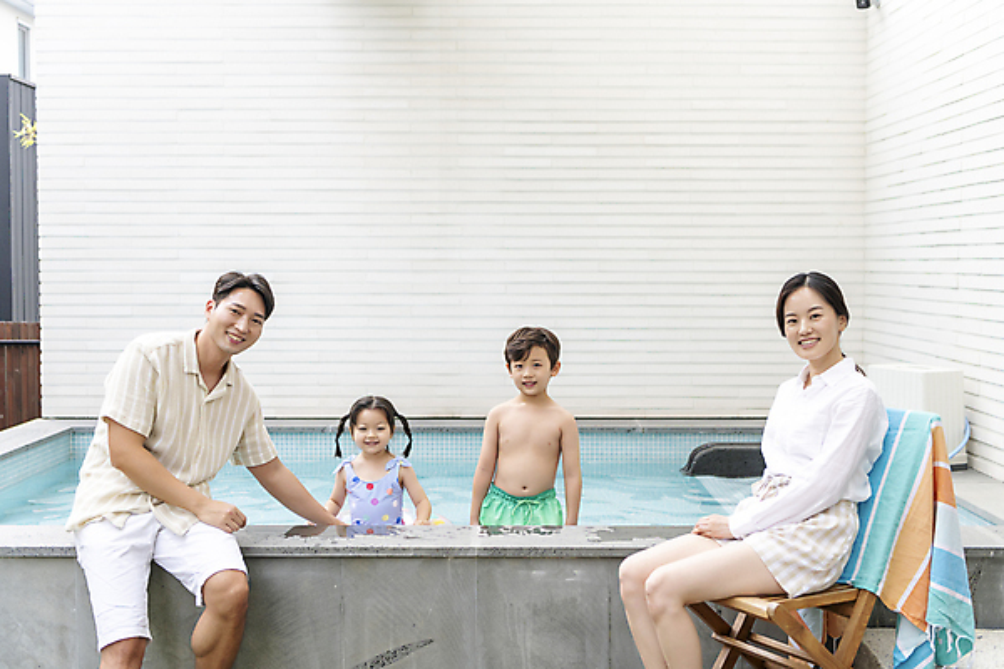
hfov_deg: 46.4
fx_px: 1171
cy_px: 334
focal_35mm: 42
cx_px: 502
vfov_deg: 31.9
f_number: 2.8
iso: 200
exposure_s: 1/500
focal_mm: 42
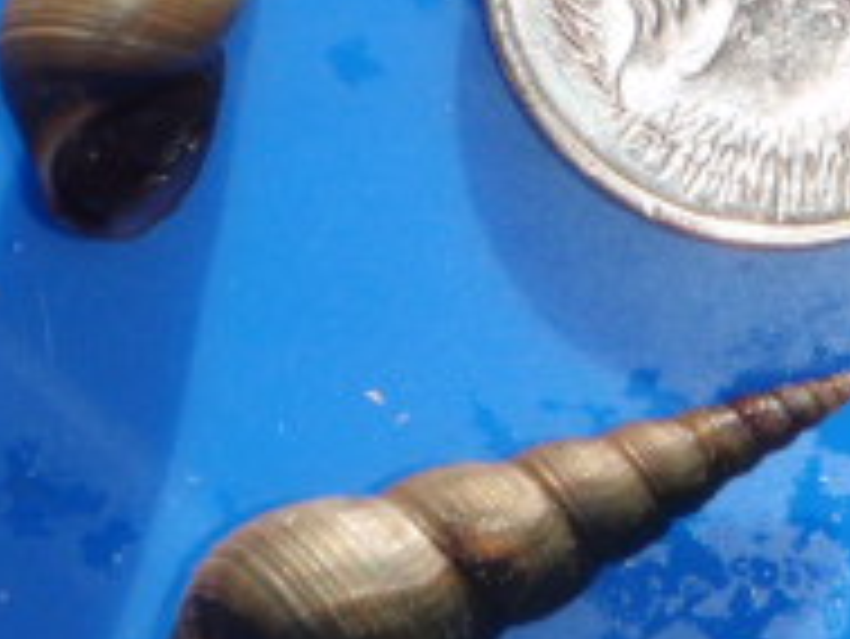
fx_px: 8501
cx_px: 553
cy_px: 45
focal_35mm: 346
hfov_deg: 5.7
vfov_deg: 4.3
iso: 64
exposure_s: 1/100
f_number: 7.1
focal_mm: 18.2
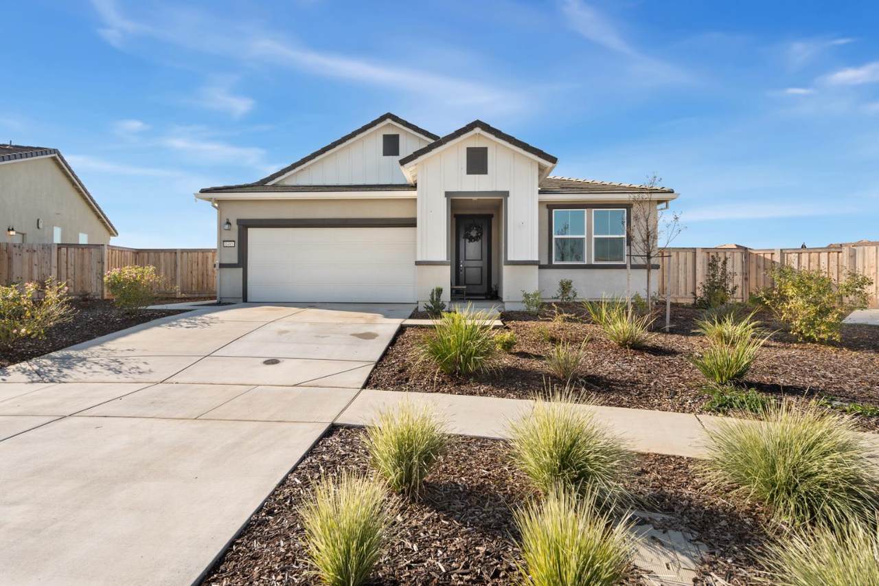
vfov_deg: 67.4
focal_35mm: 18
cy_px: 293
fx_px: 439
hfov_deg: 90.0
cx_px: 440
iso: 320
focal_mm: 18
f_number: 8
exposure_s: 1/200
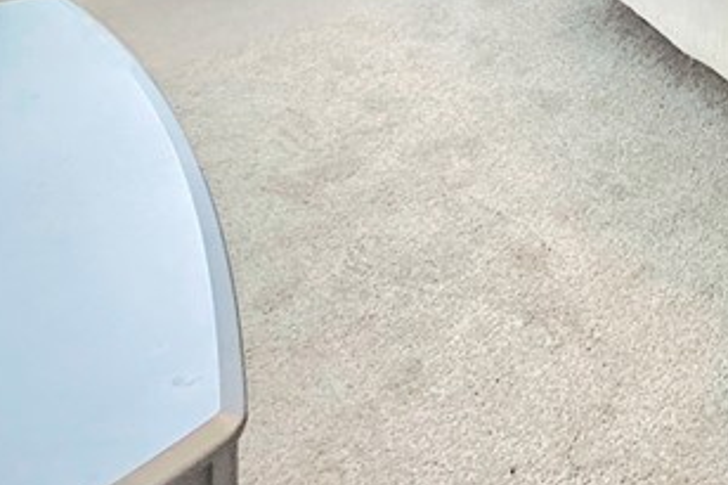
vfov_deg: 22.6
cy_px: -296
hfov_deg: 32.0
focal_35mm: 45
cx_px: 967
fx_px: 909
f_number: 2.2
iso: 160
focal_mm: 2.2
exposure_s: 1/60.2
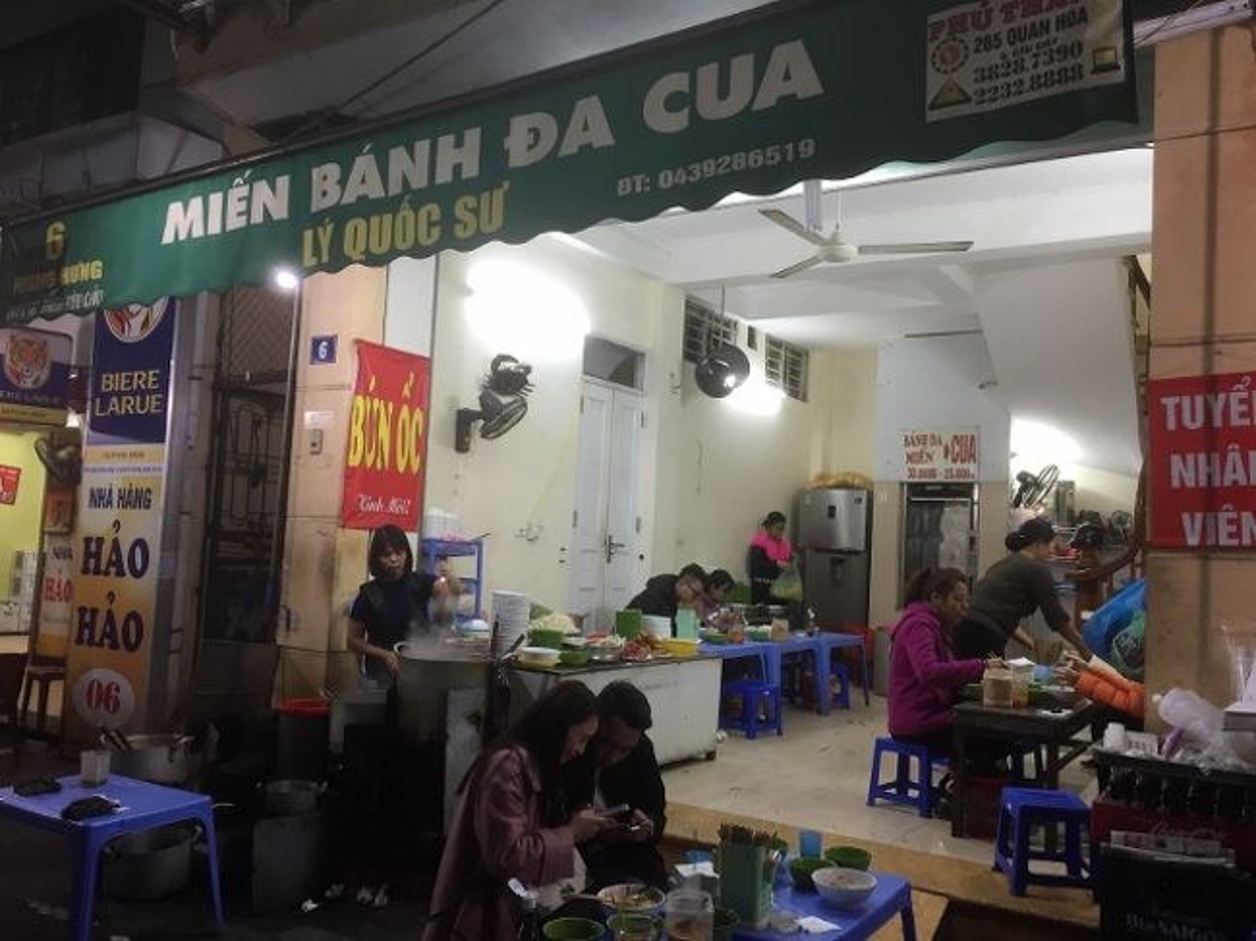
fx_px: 1052
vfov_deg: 48.2
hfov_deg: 61.7
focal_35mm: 29
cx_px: 628
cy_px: 470
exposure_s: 1/33
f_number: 2.2
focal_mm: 4.15
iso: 125
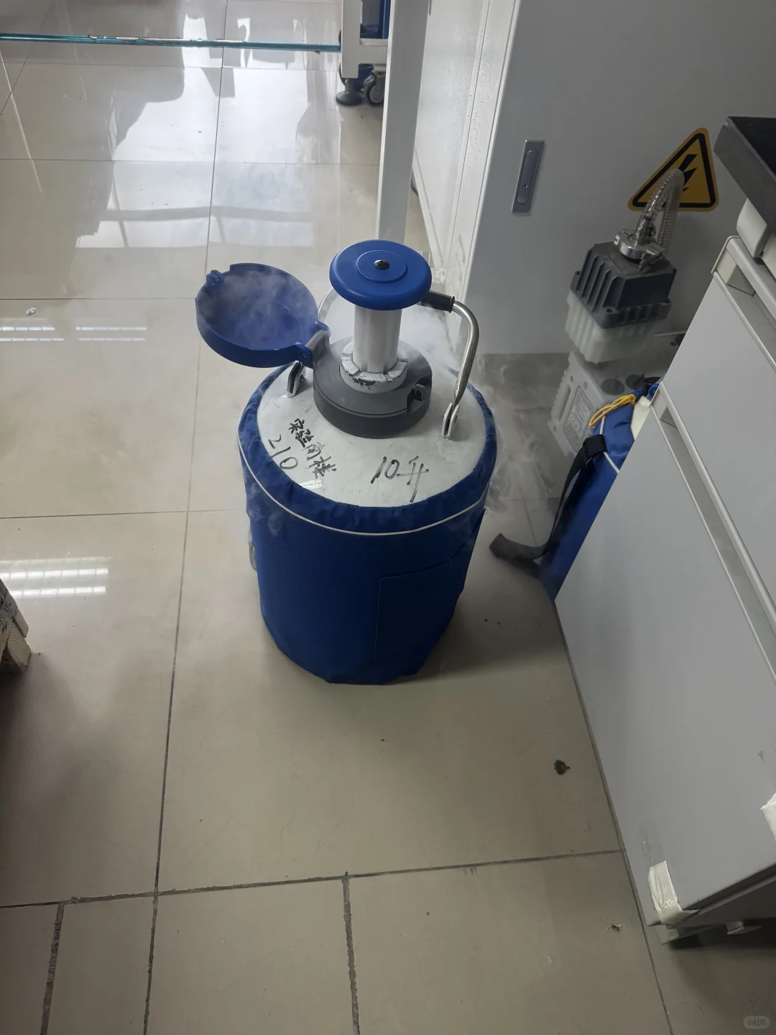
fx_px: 717
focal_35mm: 24
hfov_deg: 56.8
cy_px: 518
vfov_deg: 71.6
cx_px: 388
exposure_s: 1/50
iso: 250
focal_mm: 6.76
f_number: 1.78
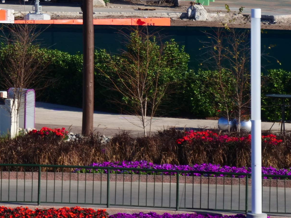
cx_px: 49
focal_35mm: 346
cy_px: -45
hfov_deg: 5.7
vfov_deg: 4.3
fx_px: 2908
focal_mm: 56
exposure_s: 1/800
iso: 200
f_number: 4
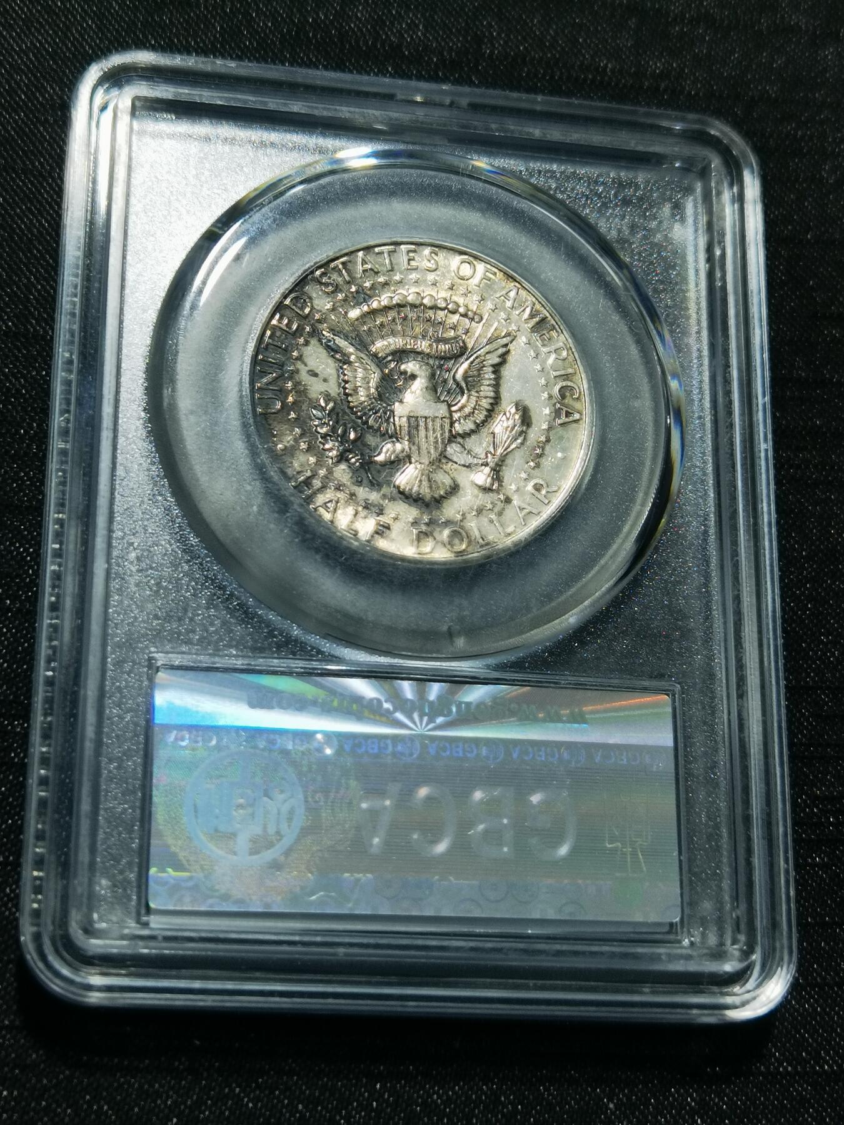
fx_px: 1918
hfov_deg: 24.8
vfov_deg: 32.7
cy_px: 562
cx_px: 422
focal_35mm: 59
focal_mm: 6.67
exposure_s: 1/100
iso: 64
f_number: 1.9
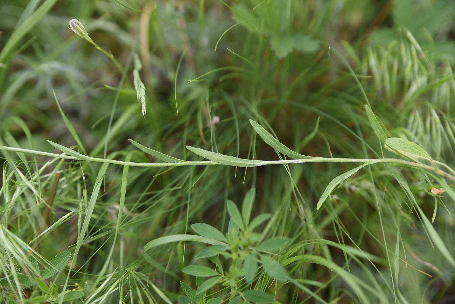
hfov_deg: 28.8
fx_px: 885
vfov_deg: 19.5
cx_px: 228
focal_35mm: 70
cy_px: 152
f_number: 4.5
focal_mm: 70
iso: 125
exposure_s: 1/160
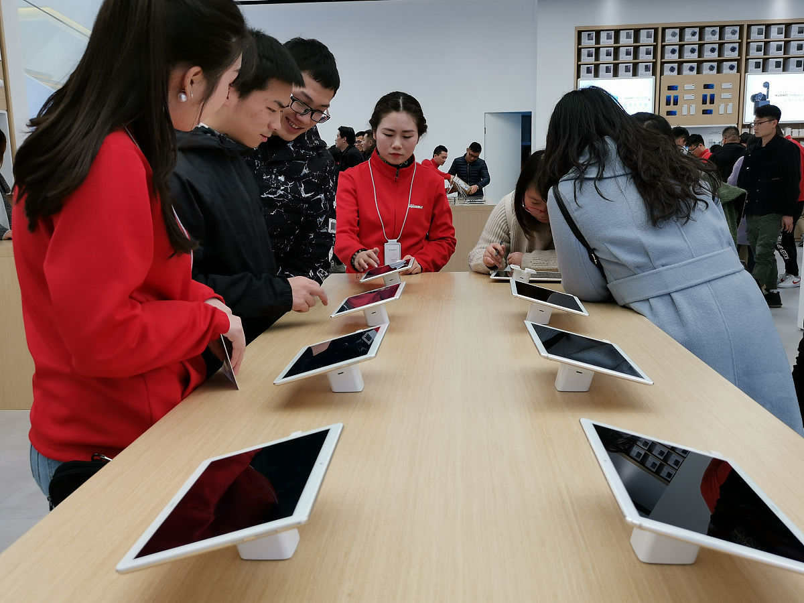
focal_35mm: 33
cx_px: 402
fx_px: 766
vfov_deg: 42.9
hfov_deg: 55.4
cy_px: 302
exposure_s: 1/118
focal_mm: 3.95
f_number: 1.8
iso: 50
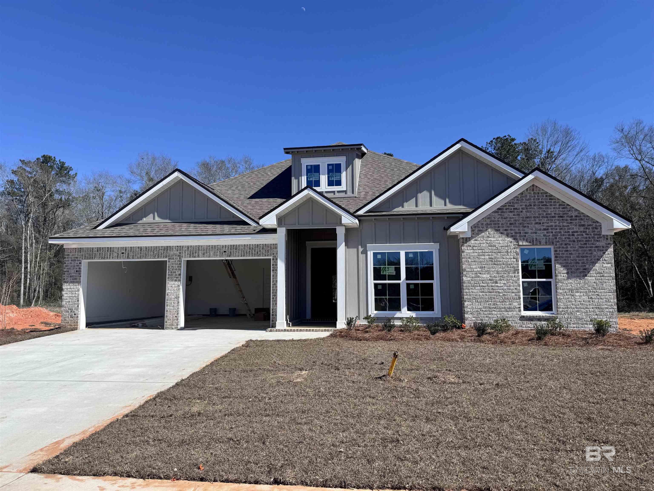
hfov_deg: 71.6
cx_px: 327
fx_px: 453
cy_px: 246
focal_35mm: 24
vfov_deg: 56.8
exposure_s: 1/4950
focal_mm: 6.76
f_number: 1.78
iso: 80
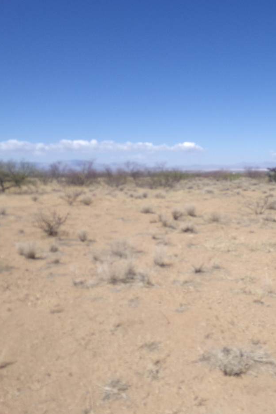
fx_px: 391
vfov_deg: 55.8
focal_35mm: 34
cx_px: 180
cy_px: 208
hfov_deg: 38.5
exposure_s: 1/140
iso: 100
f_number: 11.07
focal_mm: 4.3
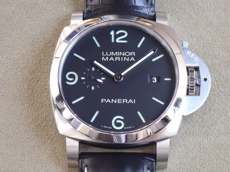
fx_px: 664
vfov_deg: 14.8
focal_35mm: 100
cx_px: 115
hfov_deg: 19.6
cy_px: 86
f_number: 4.9
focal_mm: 18
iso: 1600
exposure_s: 1/25
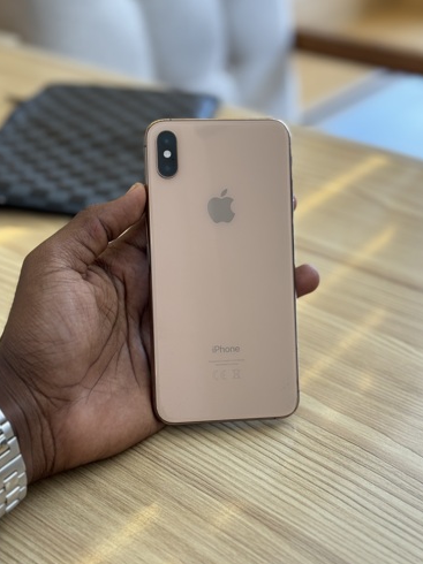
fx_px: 799
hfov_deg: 29.7
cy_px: 279
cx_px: 213
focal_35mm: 49
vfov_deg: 38.9
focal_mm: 6.76
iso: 50
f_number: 1.78
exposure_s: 1/100
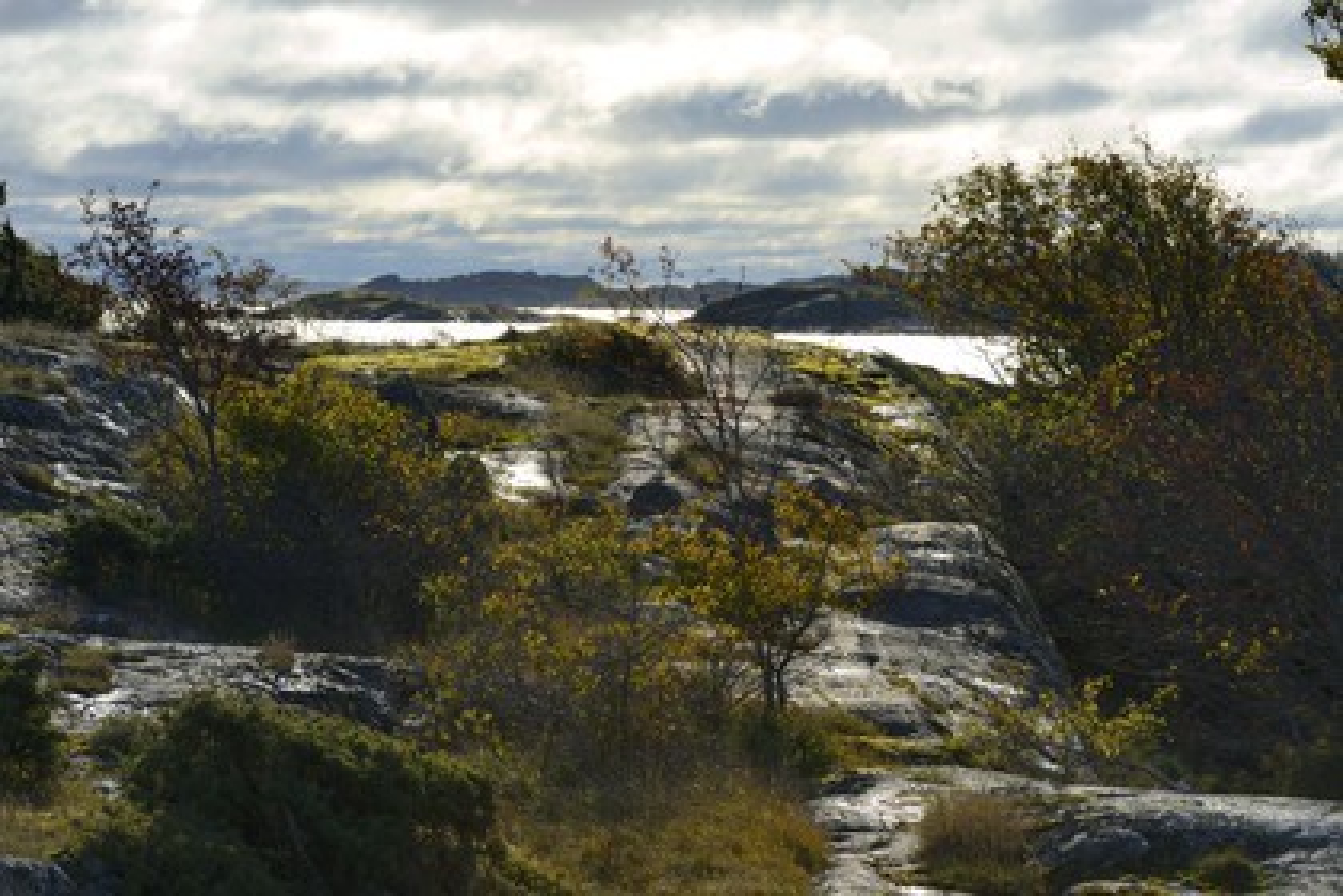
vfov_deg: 8.6
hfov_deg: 12.8
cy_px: 448
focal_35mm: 160
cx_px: 672
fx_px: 5968
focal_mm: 160
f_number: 13
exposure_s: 1/250
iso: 200
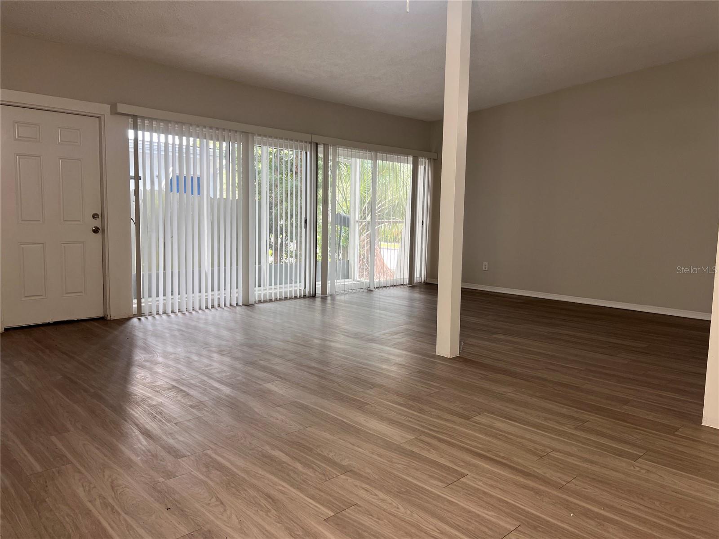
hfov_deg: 67.3
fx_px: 540
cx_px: 360
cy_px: 270
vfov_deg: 53.1
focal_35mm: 26
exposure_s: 1/120
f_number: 1.5
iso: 100
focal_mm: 5.7
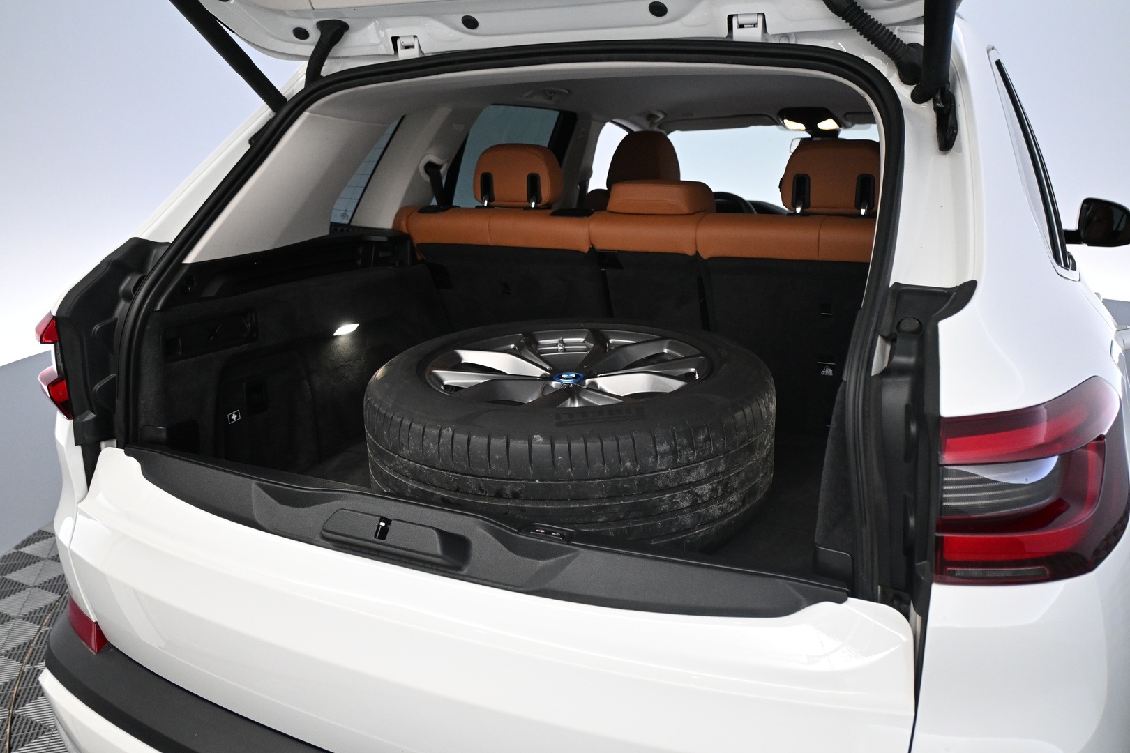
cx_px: 565
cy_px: 376
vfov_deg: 43.6
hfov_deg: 61.9
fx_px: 942
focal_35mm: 30
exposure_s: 1/125
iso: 2000
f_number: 3.8
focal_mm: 20
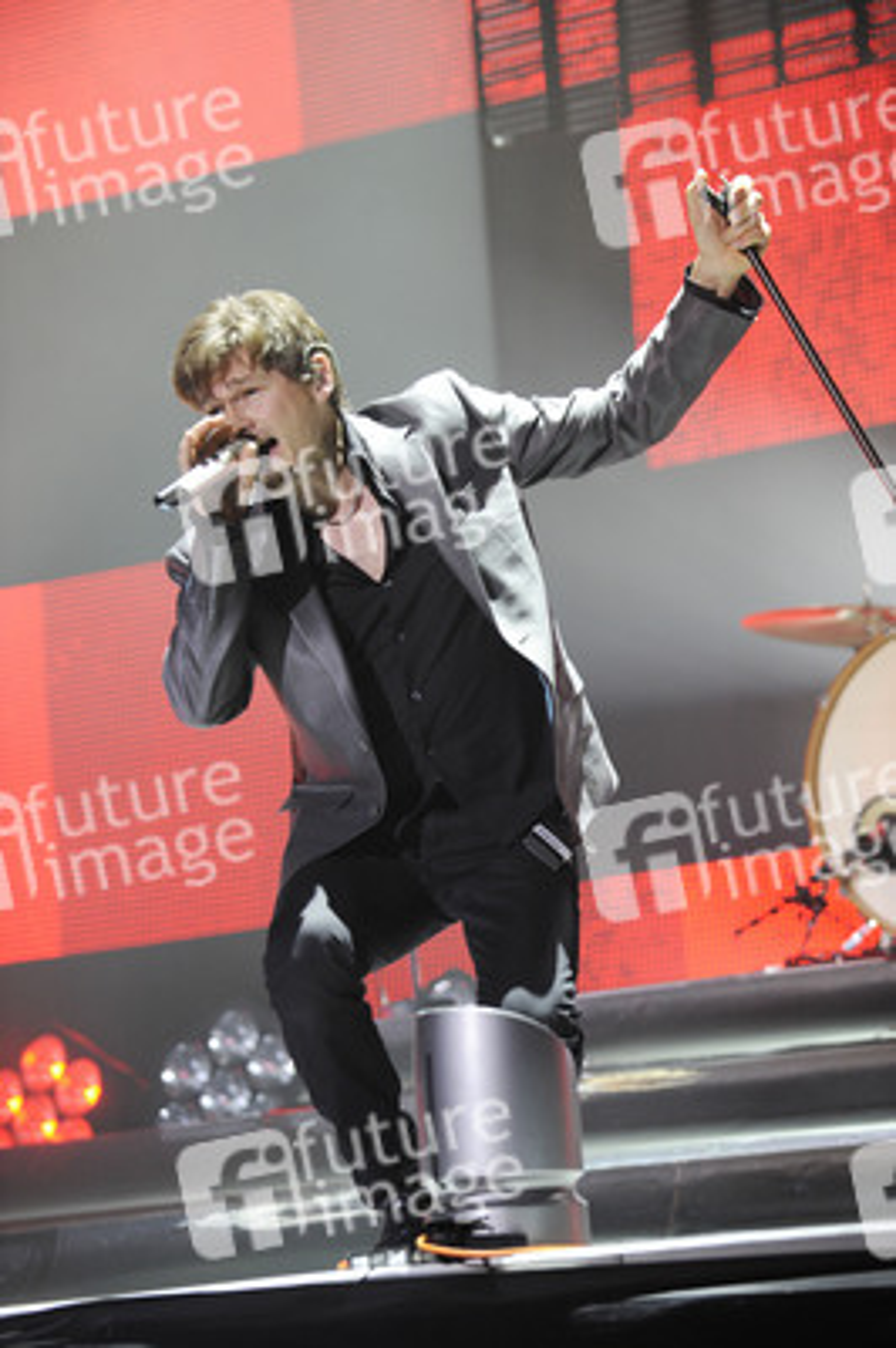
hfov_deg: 9.1
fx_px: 5609
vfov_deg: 13.7
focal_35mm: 150
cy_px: 674
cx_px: 448
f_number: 4
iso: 1600
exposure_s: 1/200
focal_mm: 150
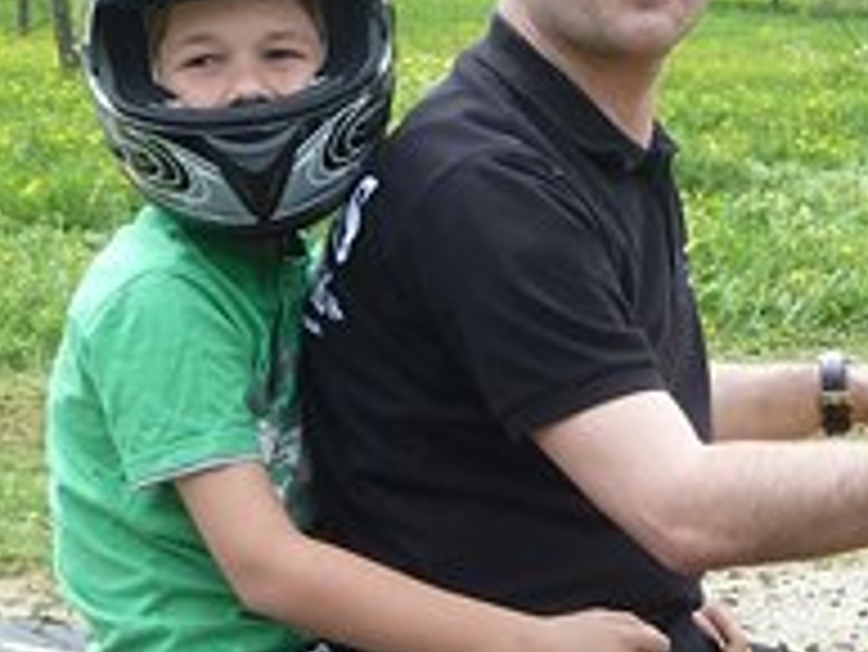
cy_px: 895
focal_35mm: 166
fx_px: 4165
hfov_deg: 11.9
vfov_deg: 8.8
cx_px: 679
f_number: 4
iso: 80
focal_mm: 6.5
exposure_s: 1/160
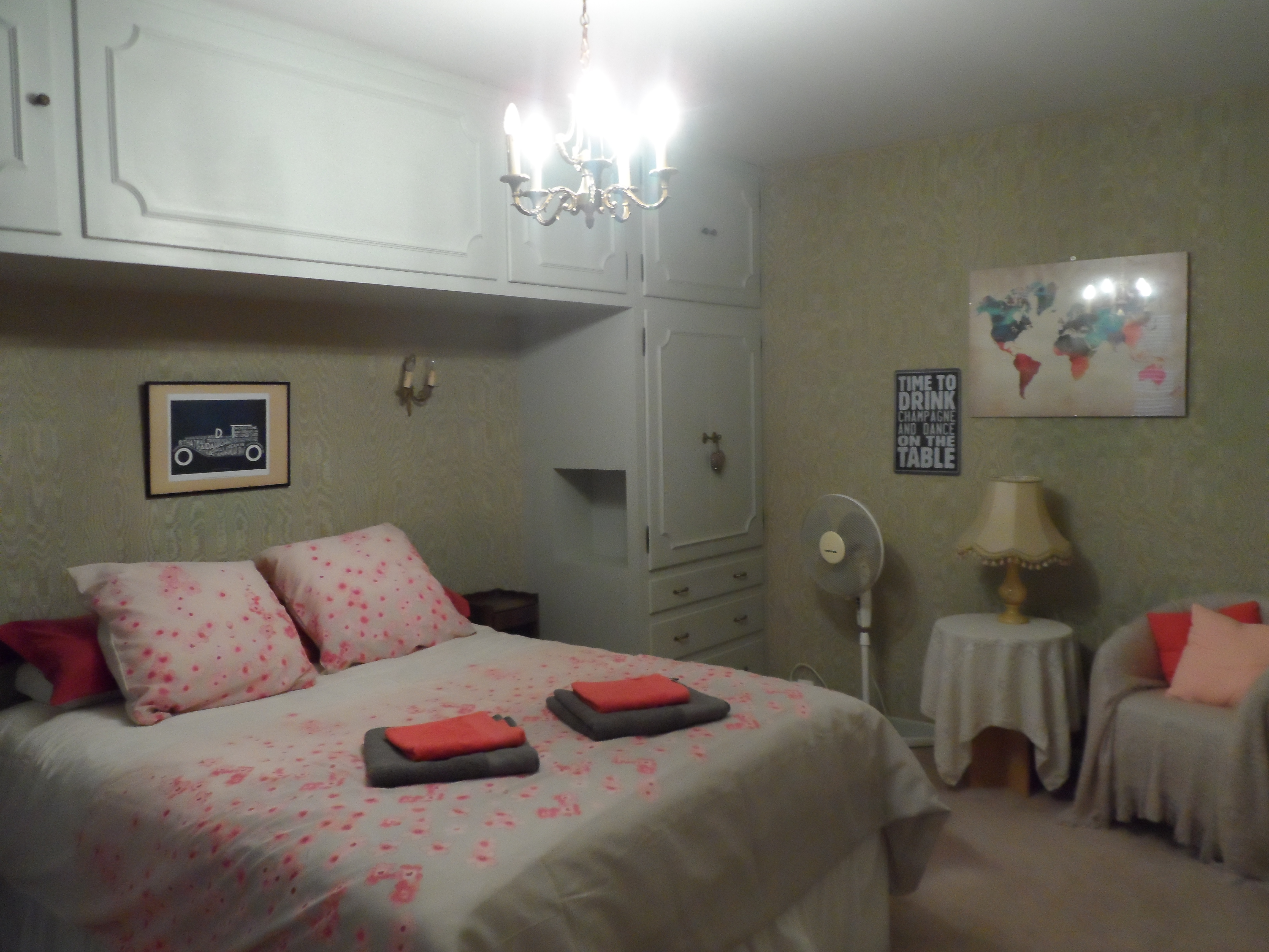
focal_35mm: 28
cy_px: 476
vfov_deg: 49.7
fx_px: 1026
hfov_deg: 63.4
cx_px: 634
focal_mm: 4.9
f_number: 3.1
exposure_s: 1/20
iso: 400
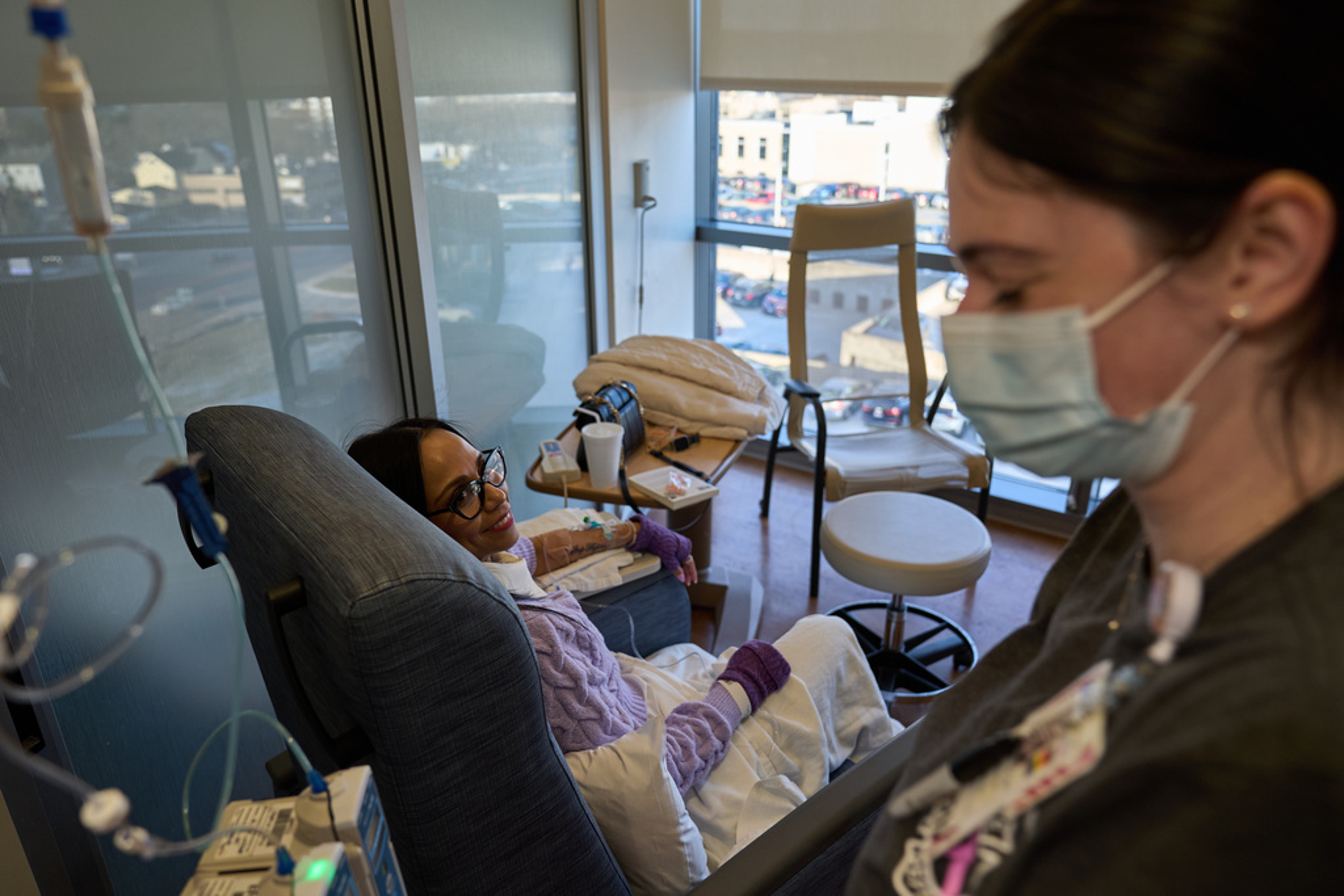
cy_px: 448
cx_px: 672
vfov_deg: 53.1
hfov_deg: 73.7
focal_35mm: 24
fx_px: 896
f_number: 3.2
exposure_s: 1/125
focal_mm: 24
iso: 250
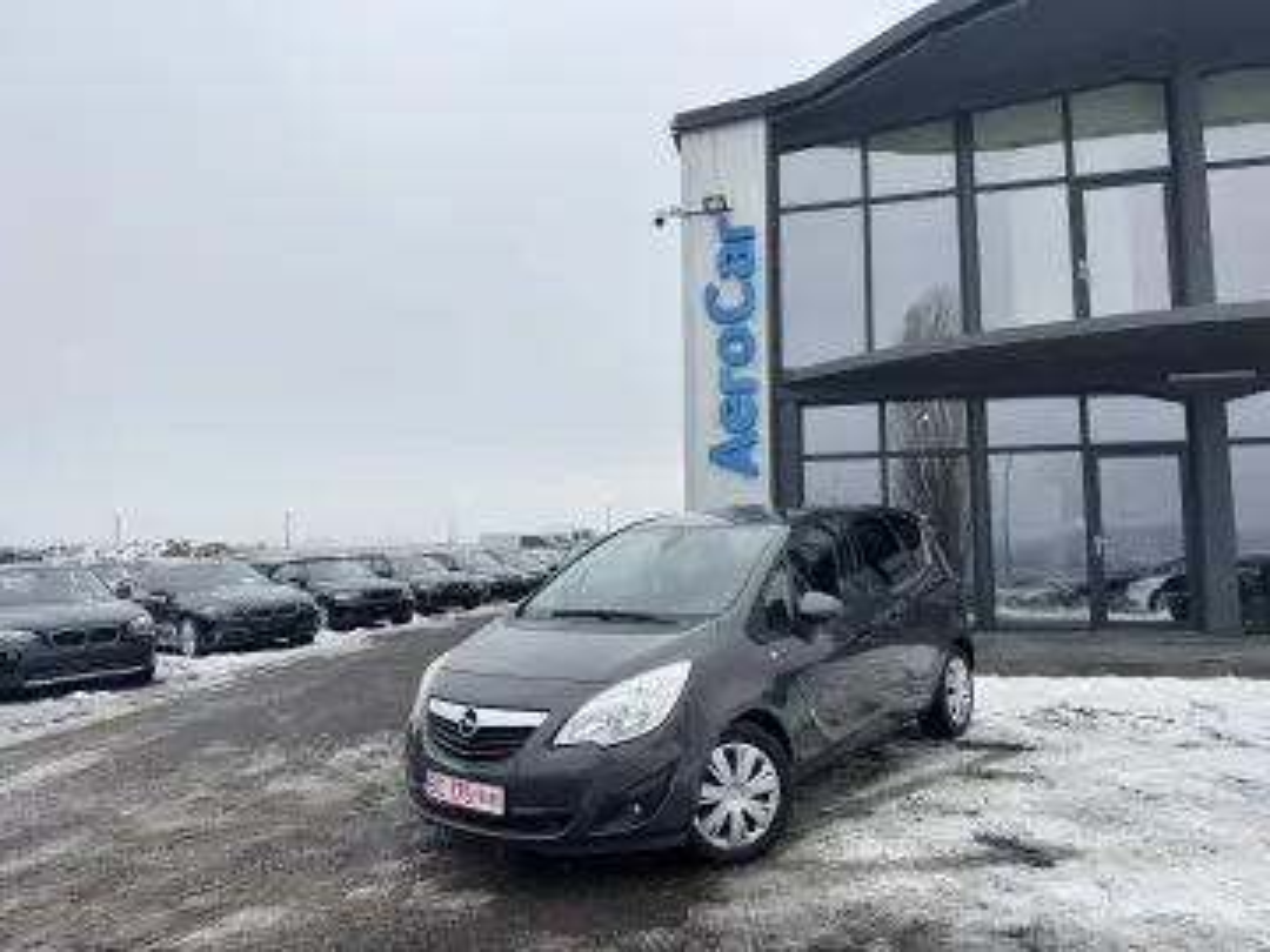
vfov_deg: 56.8
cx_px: 635
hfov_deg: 71.6
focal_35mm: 24
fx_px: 881
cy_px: 476
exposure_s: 1/1980
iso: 80
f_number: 1.78
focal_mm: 6.76
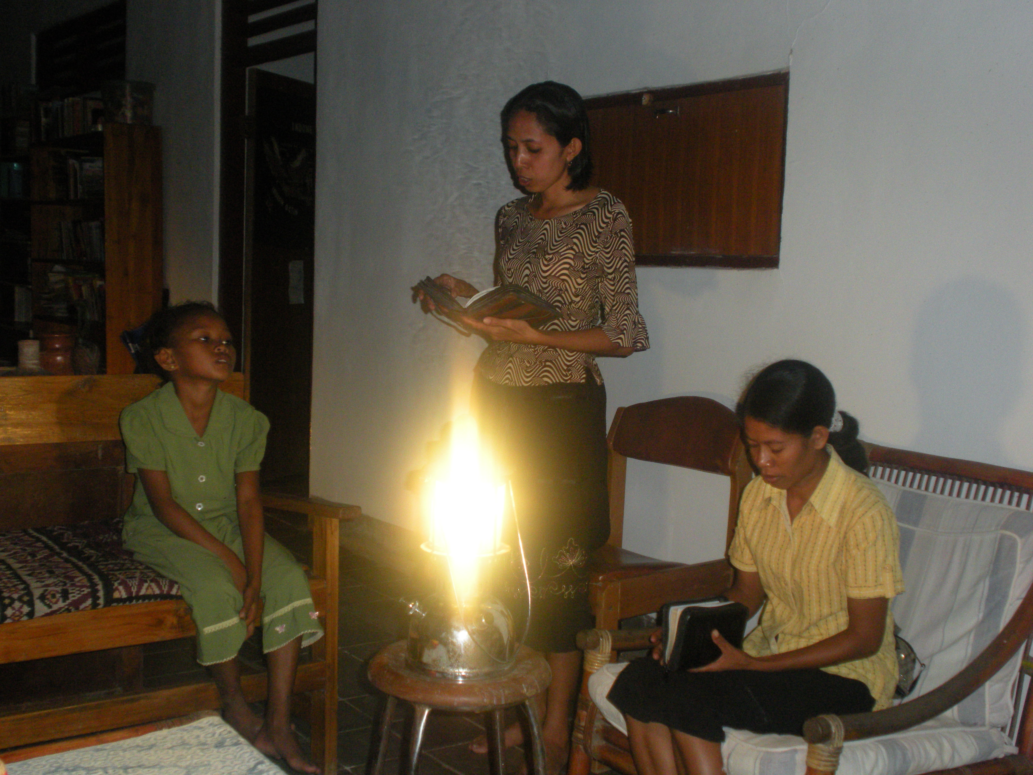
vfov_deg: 32.9
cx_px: 516
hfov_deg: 42.9
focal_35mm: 44
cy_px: 388
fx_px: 1313
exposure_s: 1/30
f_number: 4
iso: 280
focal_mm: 7.7
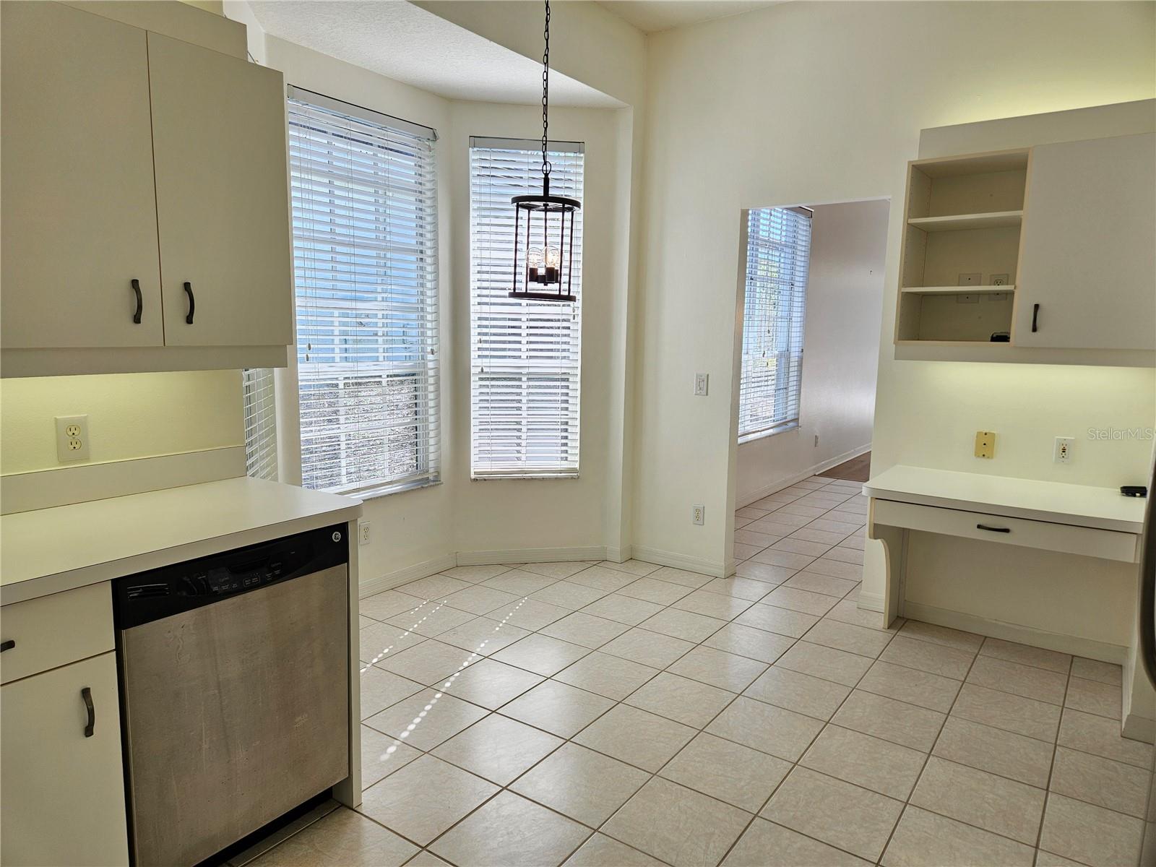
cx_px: 578
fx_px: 768
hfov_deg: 73.9
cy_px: 434
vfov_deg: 58.9
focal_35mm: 23
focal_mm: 5.4
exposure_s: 1/120
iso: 25
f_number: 1.8
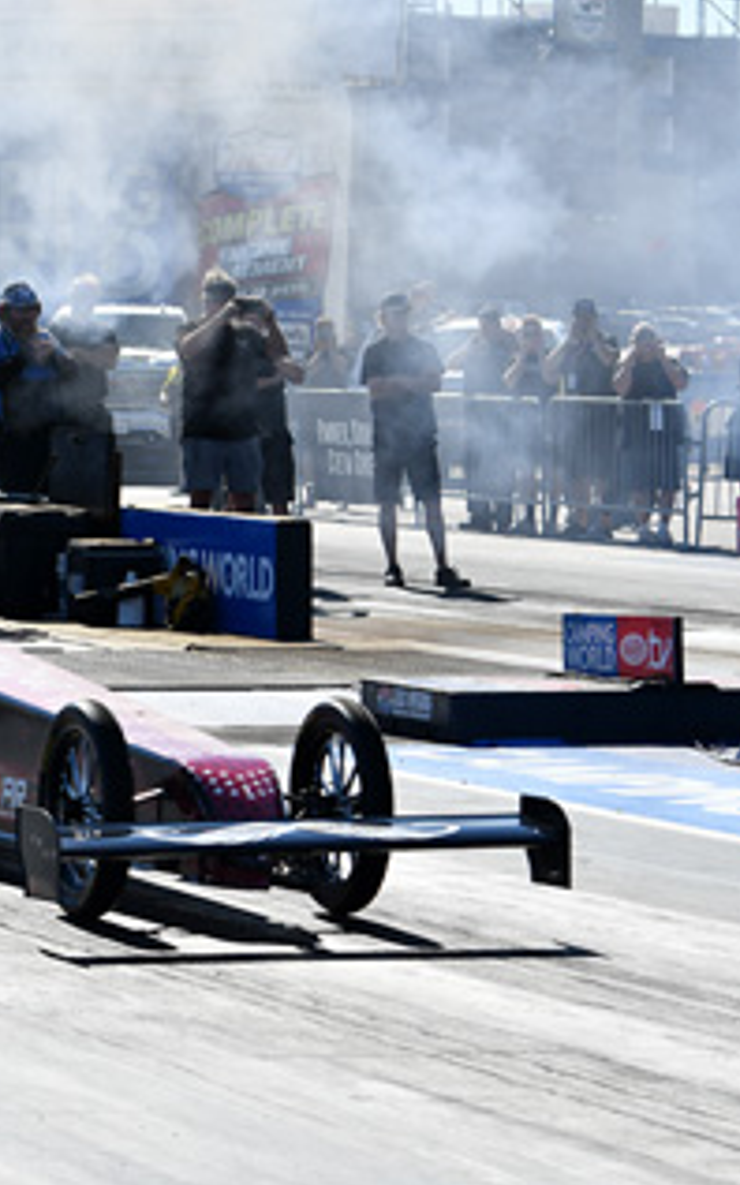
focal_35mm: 169
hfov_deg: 7.7
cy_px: 591
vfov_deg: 12.4
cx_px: -183
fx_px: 5456
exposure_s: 1/1250
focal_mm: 70
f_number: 5.6
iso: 160
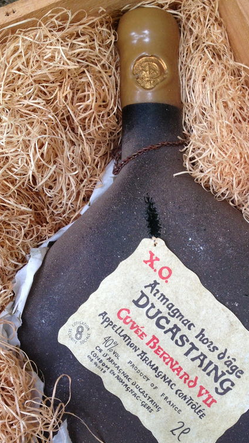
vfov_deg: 42.4
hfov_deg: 24.7
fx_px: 564
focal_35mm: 48
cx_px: 178
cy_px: 287
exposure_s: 1/120
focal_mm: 4.13
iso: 64
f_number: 2.4
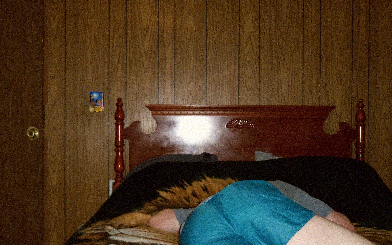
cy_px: 128
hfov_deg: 38.9
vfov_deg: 24.9
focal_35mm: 52
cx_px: 196
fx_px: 556
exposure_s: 1/40
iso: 250
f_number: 4.6
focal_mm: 8.7
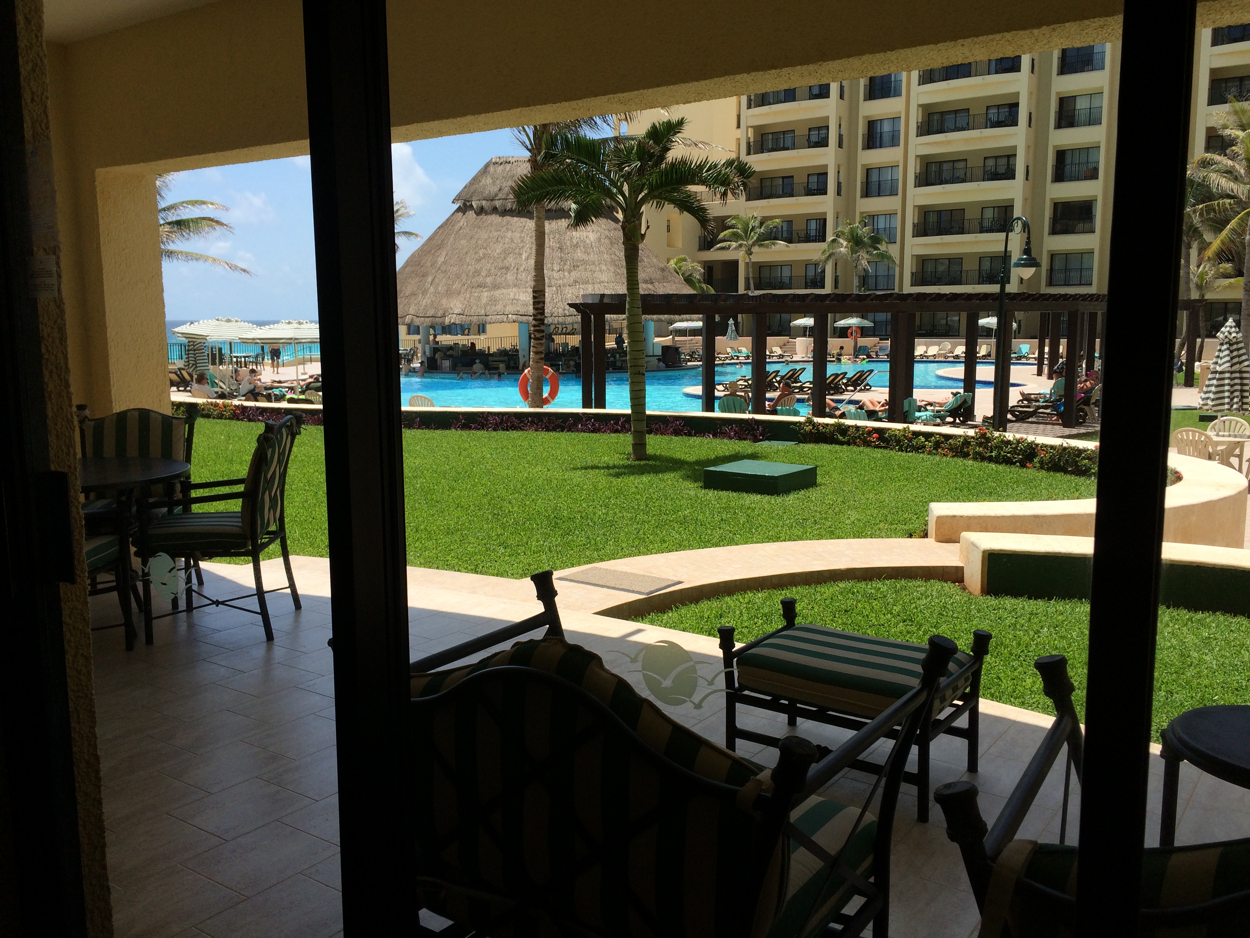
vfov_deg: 48.2
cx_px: 625
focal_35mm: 29
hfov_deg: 61.7
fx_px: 1047
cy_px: 469
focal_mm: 4.15
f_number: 2.2
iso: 32
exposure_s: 1/1953
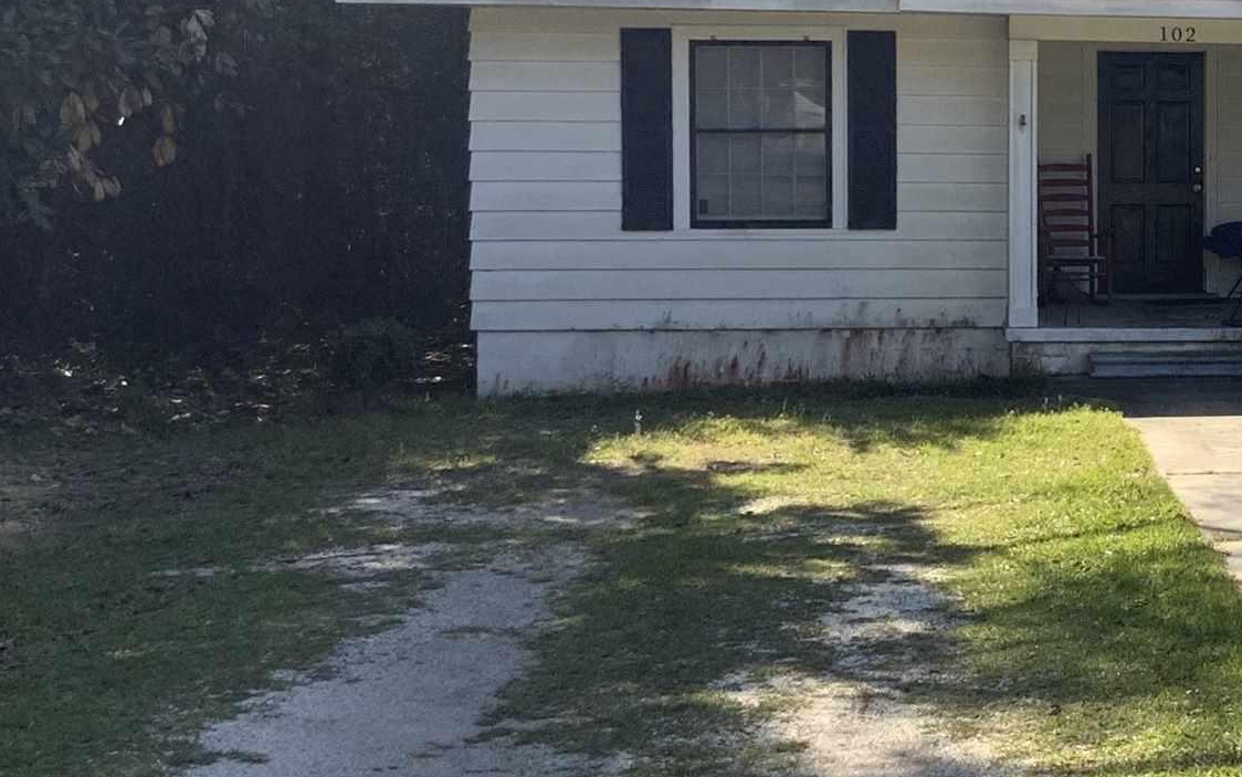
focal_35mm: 84
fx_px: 2844
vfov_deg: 15.5
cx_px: 1469
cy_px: 201
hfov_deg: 22.8
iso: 16
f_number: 1.8
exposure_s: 1/978
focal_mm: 3
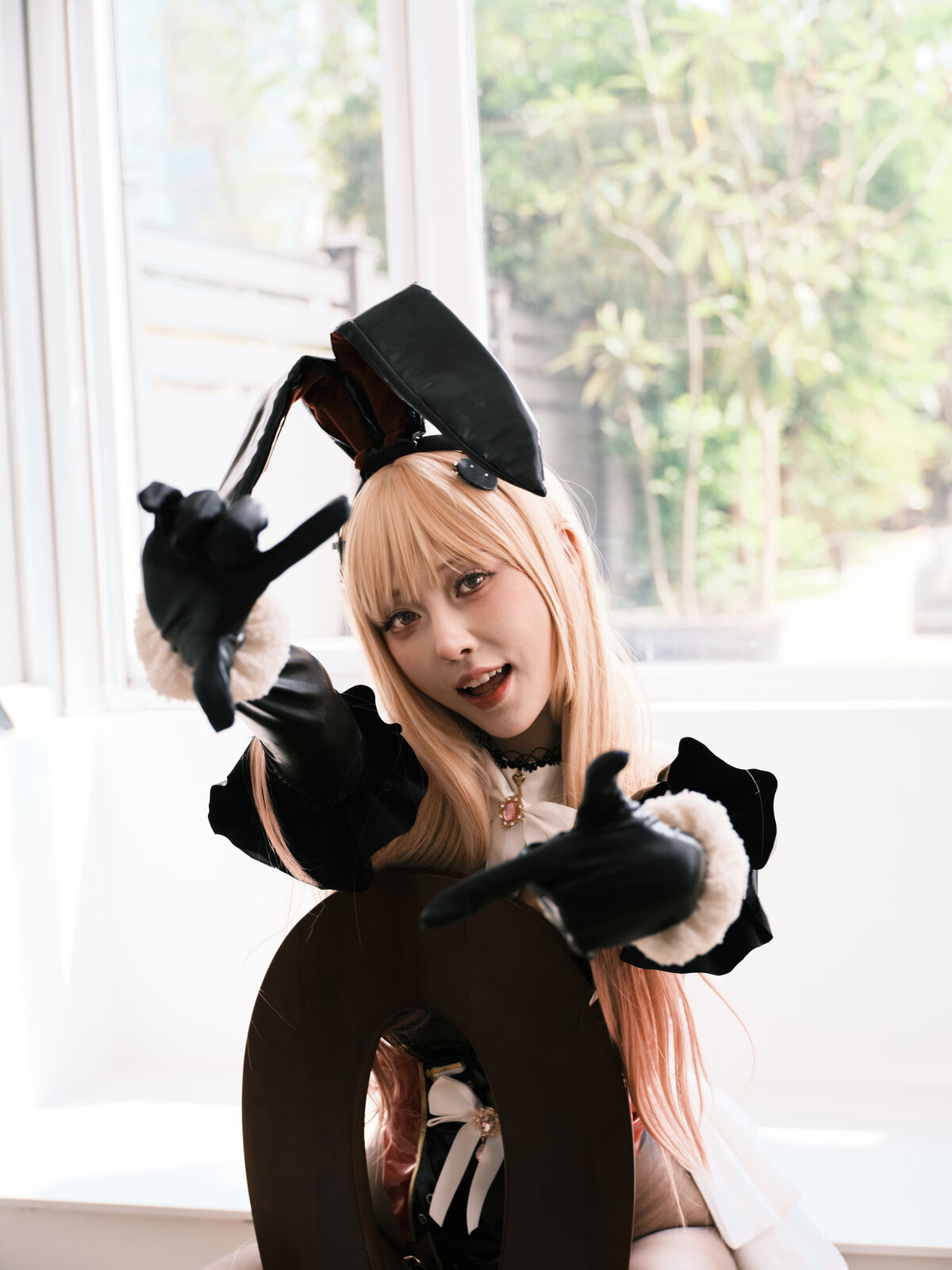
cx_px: 476
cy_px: 635
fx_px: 2163
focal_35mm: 59
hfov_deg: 24.8
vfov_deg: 32.7
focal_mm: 75
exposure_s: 1/100
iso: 320
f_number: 5
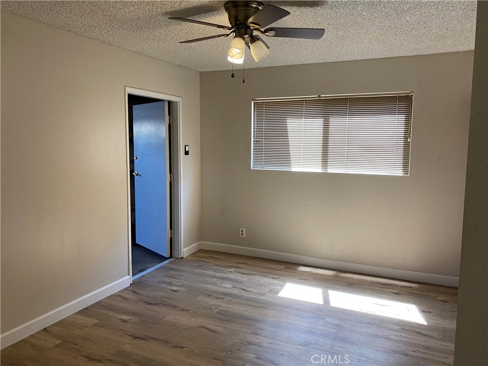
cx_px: 244
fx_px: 367
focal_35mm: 26
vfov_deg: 53.1
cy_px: 183
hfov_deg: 67.3
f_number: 1.8
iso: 100
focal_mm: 4.25
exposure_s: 1/60
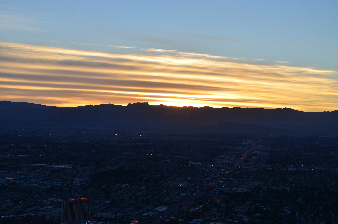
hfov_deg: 28.1
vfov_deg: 18.8
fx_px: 675
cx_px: 169
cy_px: 112
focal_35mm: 72
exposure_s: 1/250
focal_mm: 48
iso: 200
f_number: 8
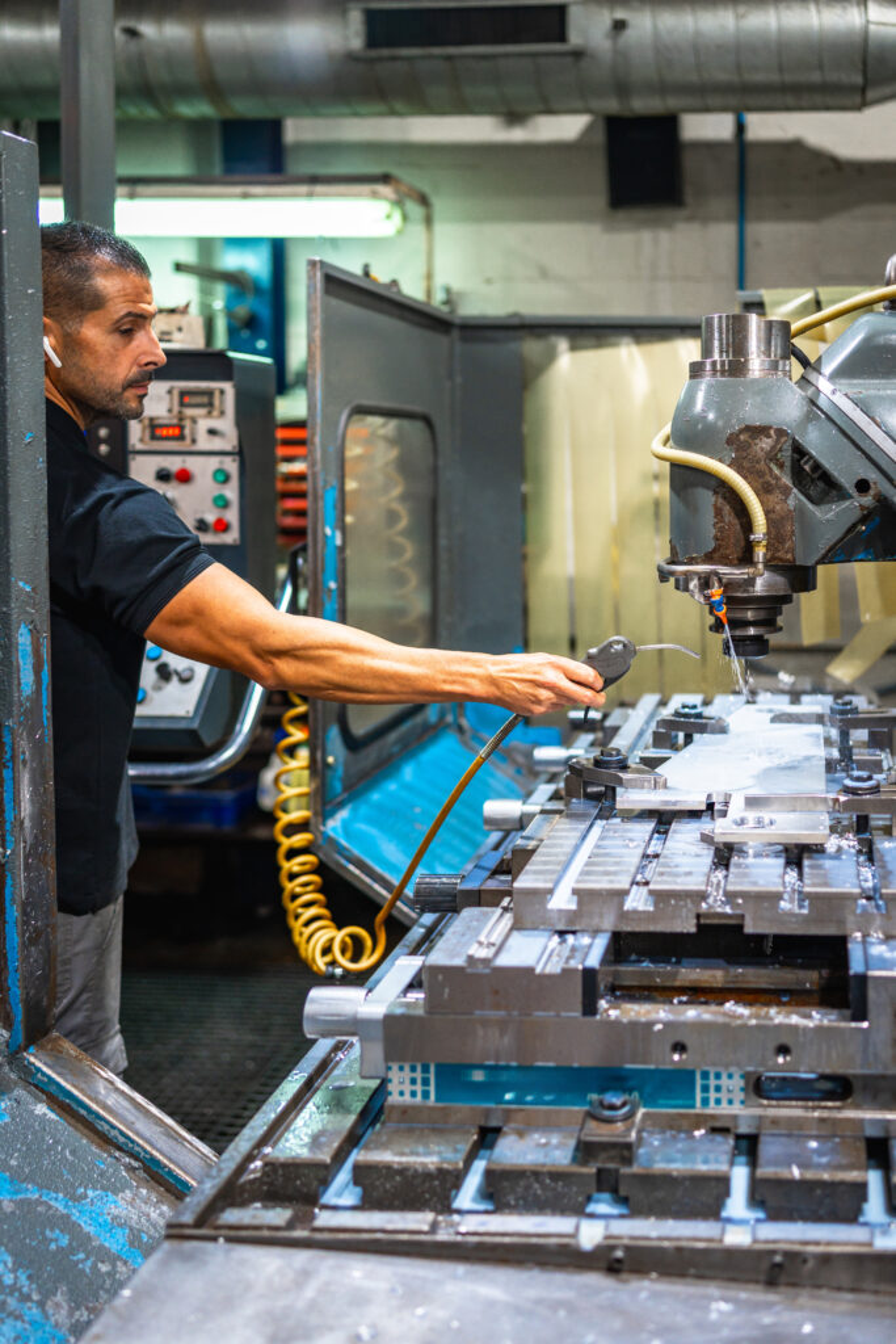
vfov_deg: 54.4
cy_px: 672
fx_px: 1306
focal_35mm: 35
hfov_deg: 37.9
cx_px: 448
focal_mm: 35
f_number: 1.6
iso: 400
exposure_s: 1/320
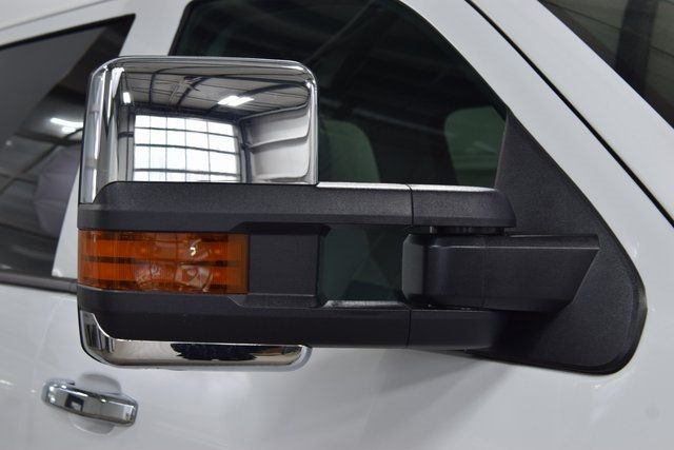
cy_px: 225
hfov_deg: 30.5
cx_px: 337
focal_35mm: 66
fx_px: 1236
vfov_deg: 20.6
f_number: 7.1
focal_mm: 44
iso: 400
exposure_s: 1/25
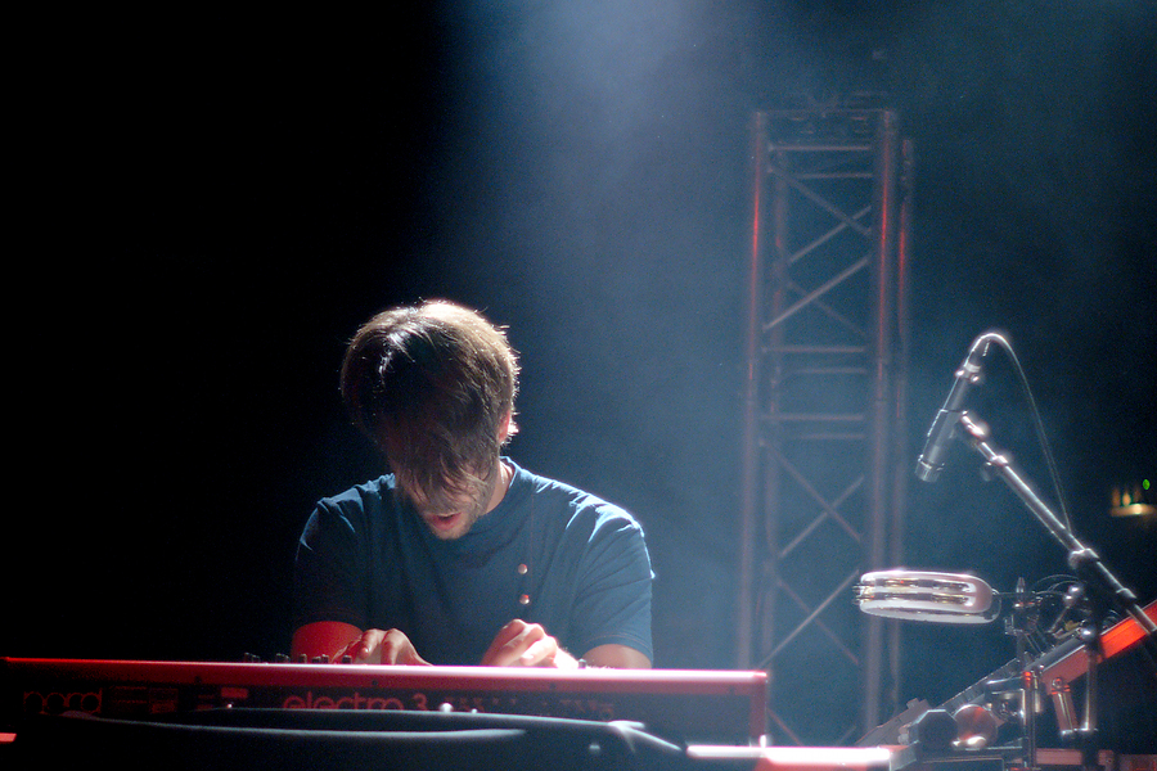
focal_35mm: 75
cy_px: 386
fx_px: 2410
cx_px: 578
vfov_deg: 18.2
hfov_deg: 27.0
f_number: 1.4
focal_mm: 50
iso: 200
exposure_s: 1/160
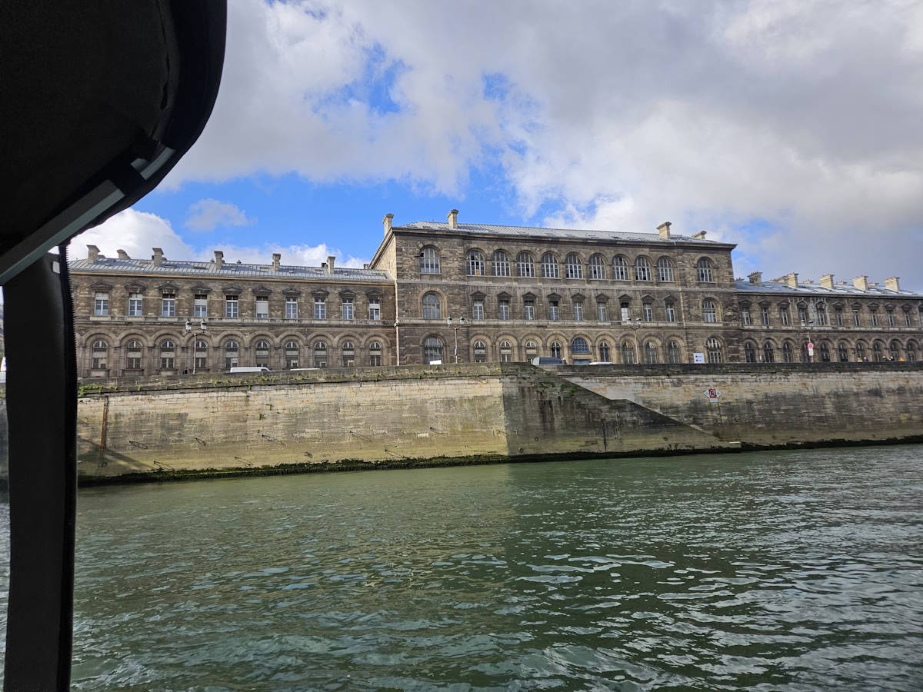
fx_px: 613
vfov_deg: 58.9
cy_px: 346
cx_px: 462
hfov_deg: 73.9
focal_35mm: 23
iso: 40
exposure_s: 1/2000
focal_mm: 5.4
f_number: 1.8
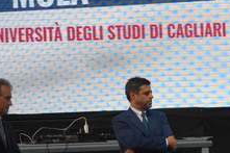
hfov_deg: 5.4
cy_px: 136
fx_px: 2445
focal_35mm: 383
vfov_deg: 3.6
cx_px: 220
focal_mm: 90
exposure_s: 1/500
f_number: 4.5
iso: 320
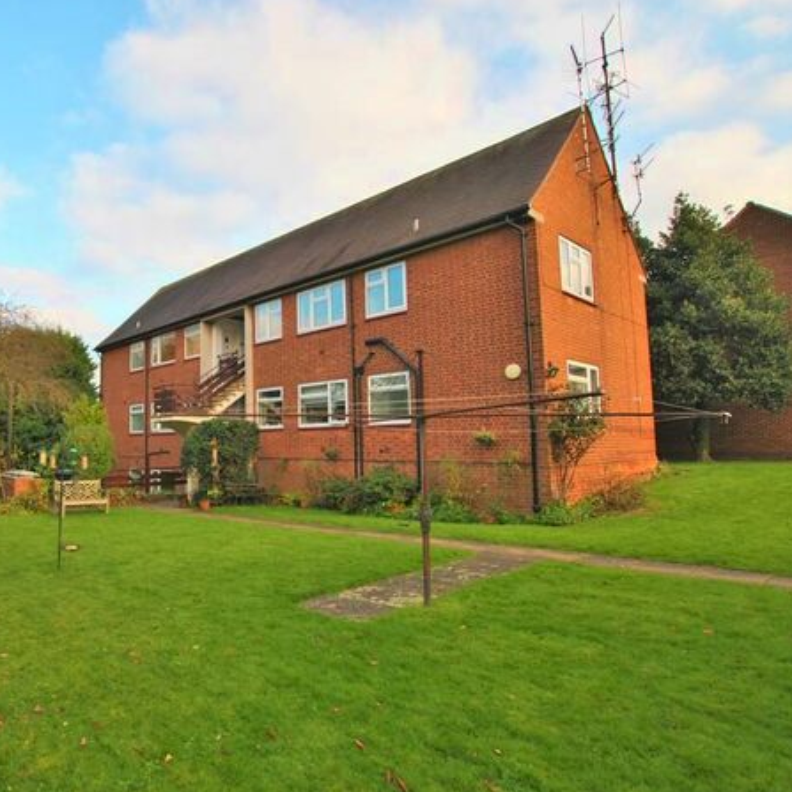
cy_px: 399
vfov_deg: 74.8
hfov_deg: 71.4
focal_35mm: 20
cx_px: 232
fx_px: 518
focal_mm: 10
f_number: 5.6
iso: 100
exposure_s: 1/125
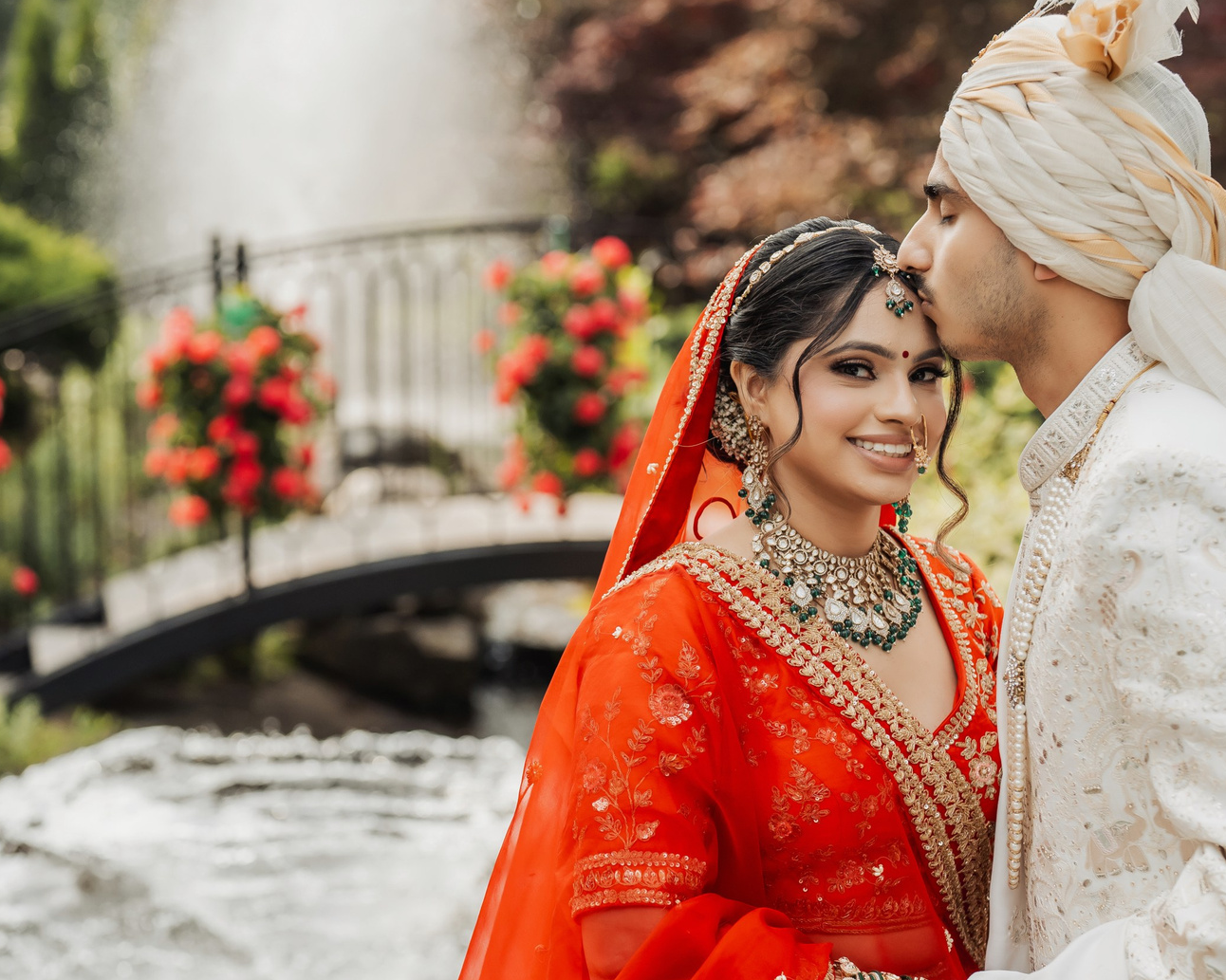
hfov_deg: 20.6
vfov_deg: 16.5
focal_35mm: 93
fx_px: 3374
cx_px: 502
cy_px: 569
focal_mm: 50
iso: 400
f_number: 2.2
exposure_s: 1/1250
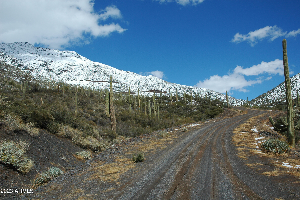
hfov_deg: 57.3
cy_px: 100
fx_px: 275
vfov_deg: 39.9
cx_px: 150
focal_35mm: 33
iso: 200
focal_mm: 22
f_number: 11
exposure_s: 1/500
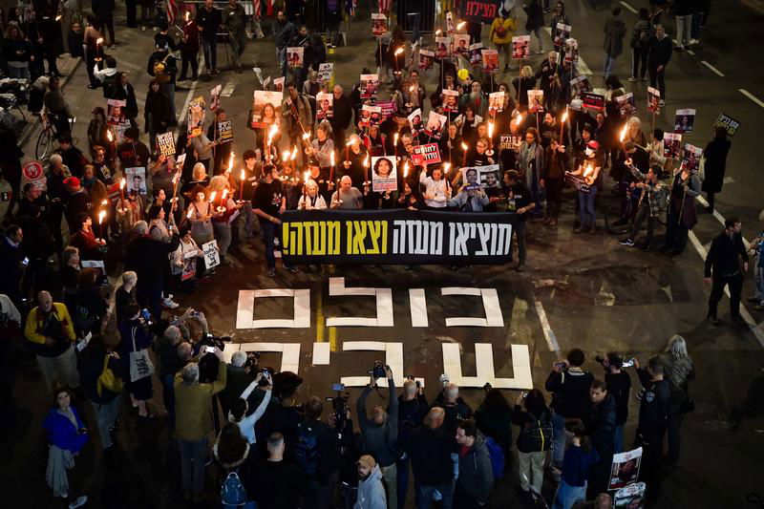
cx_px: 382
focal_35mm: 62
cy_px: 254
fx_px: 1315
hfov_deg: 32.4
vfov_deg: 21.9
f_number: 5
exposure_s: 1/160
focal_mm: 62
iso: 8000
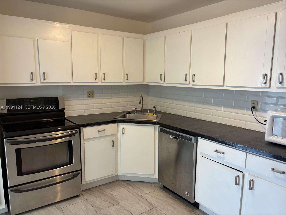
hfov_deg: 67.3
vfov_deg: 53.1
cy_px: 108
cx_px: 143
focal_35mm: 26
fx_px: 215
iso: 80
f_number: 1.6
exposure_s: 1/120
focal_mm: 5.96
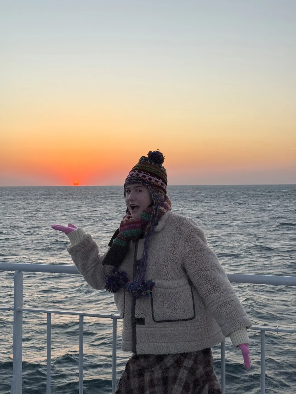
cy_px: 197
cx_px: 148
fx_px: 547
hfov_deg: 30.3
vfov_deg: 39.7
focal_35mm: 48
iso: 80
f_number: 1.78
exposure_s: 1/1608
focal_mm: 6.76
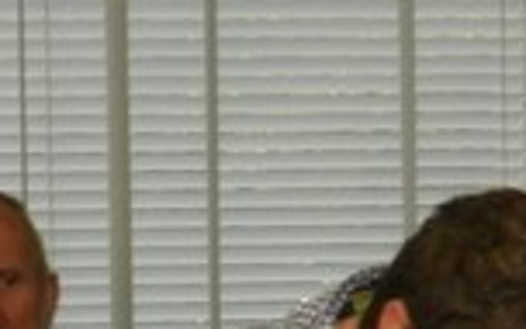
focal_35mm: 468
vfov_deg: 2.8
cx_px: -232
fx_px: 6709
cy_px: 720
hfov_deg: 4.5
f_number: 4.4
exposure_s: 1/30
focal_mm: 14.9
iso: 320
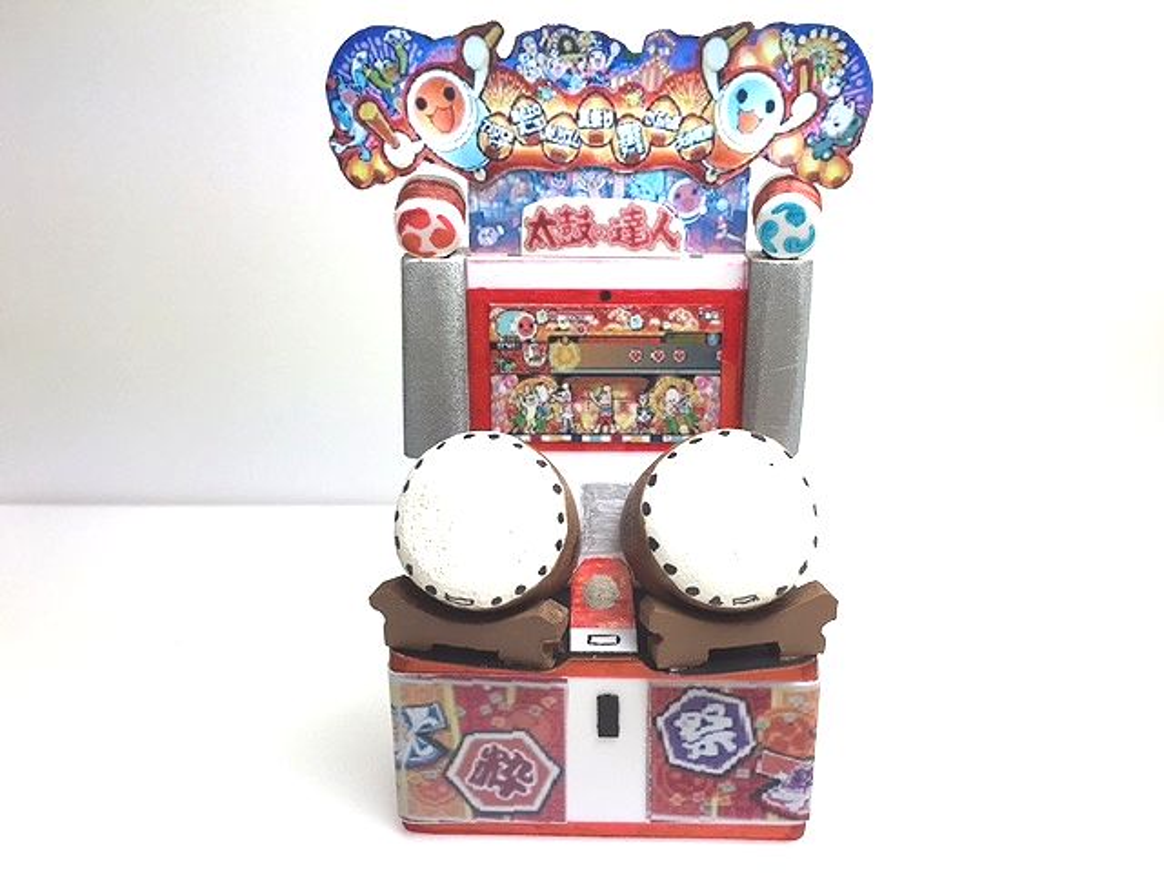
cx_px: 582
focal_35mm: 29
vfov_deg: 48.2
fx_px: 975
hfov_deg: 61.7
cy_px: 436
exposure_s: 1/345
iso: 25
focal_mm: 4.15
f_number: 2.2
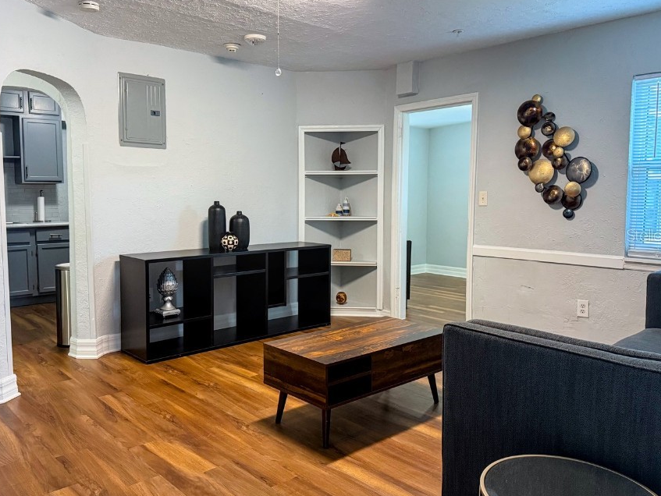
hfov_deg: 61.5
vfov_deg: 48.2
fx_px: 554
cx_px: 300
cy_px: 235
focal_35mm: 29
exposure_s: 1/60
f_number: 1.78
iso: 500
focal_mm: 6.76
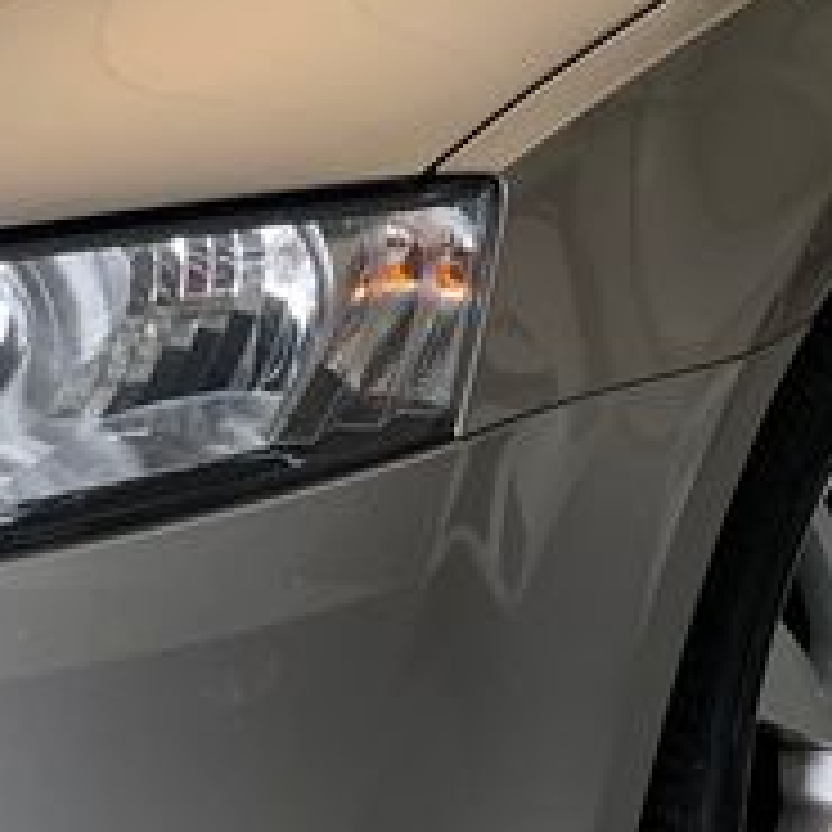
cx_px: 378
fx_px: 3453
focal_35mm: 127
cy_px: -166
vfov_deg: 13.4
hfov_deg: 13.7
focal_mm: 4.25
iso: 100
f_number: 1.8
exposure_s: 1/62
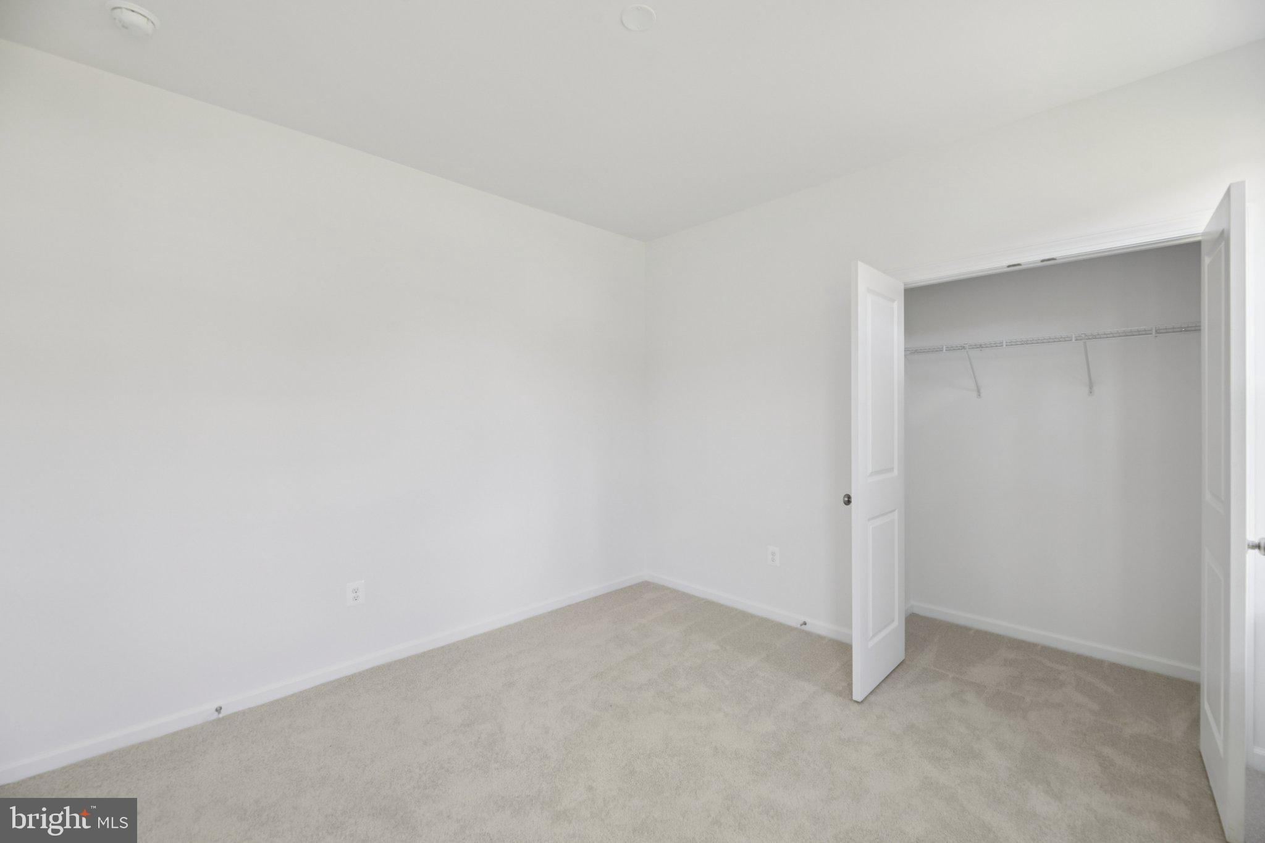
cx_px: 632
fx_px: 492
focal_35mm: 14
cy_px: 422
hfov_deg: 104.3
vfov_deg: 81.2
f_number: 8
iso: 220
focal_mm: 14
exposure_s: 1/15
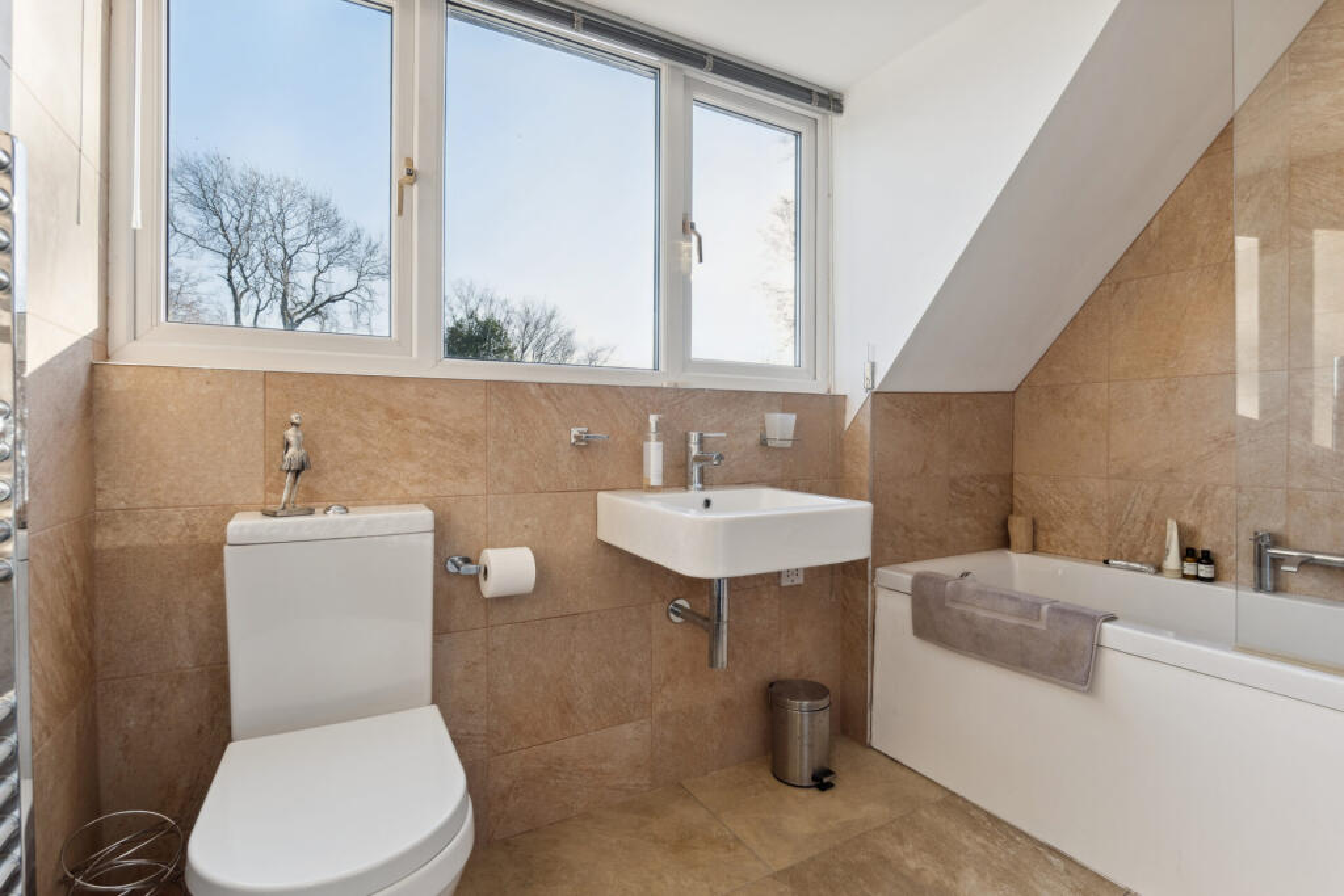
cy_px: 448
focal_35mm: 17
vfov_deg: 70.5
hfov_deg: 93.3
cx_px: 672
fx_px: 635
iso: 400
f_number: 8
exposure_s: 1/80
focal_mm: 16
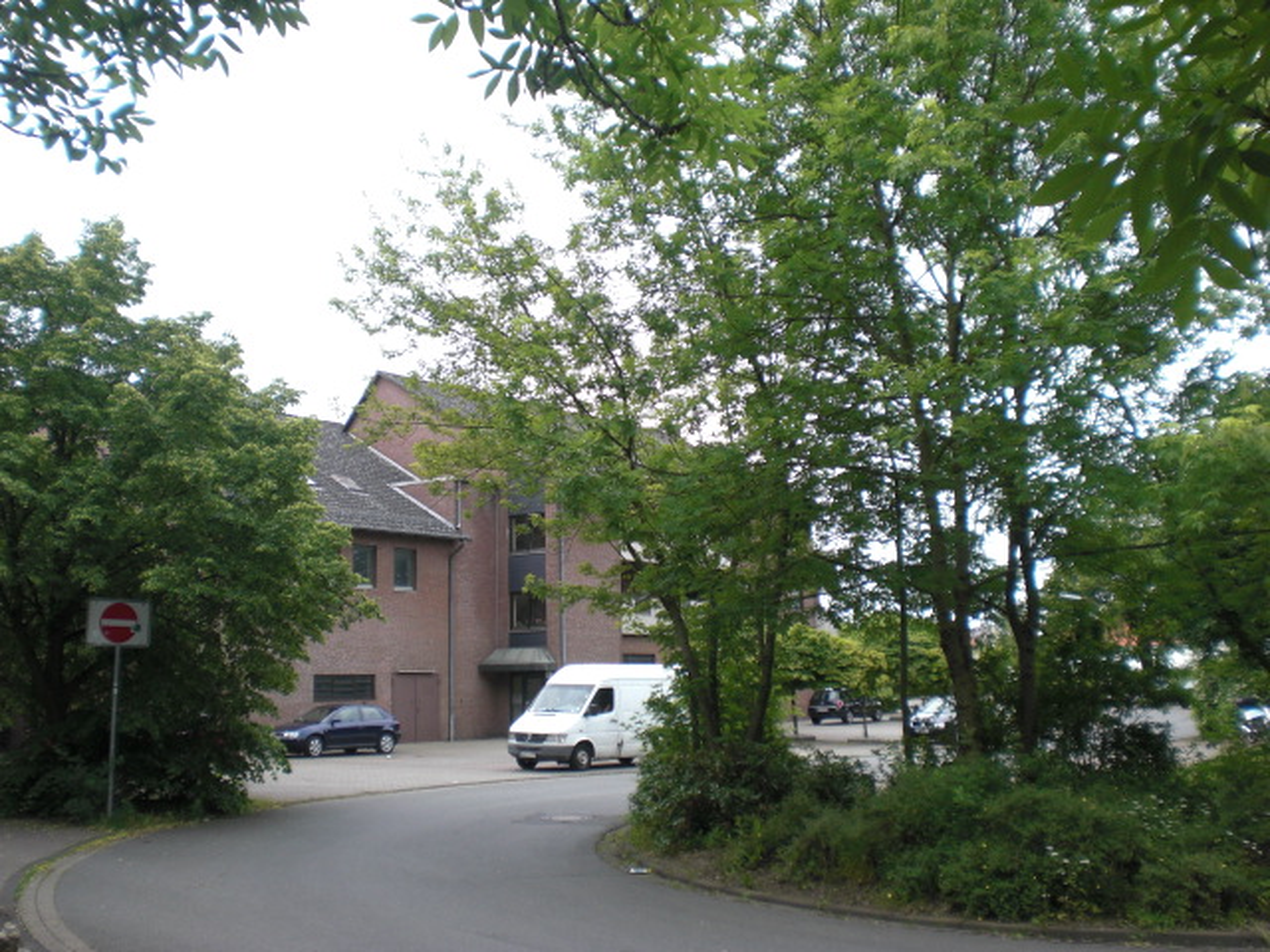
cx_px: 635
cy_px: 476
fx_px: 1394
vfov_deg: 37.7
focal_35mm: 38
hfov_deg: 49.0
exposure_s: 1/100
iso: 64
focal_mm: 6.3
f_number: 3.1
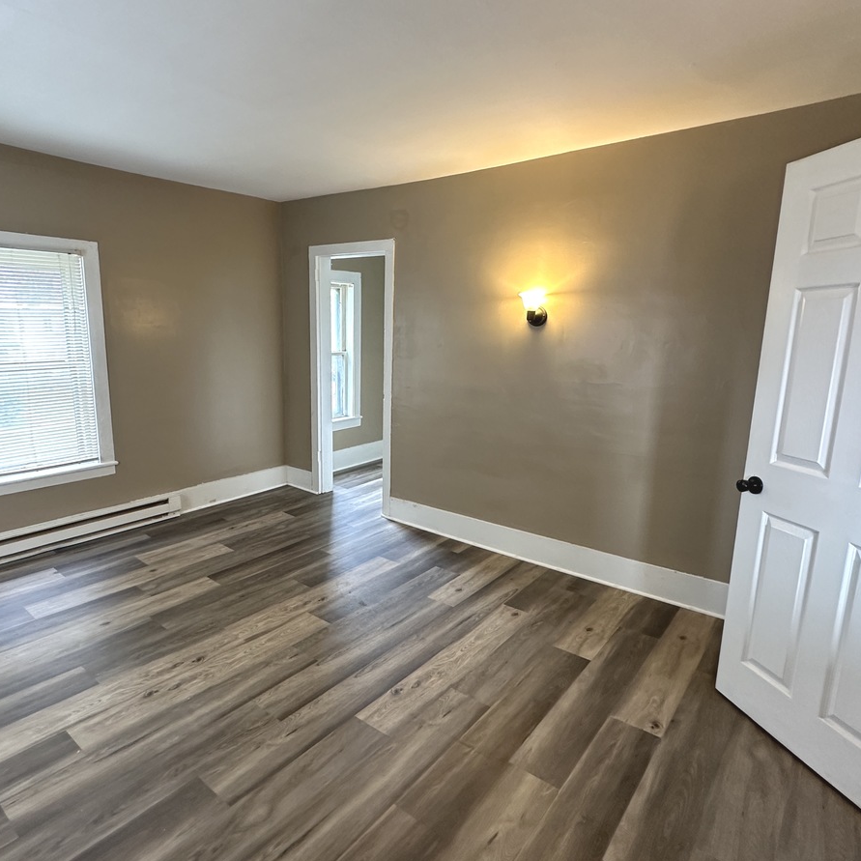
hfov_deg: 74.0
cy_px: 445
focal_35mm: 20
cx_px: 344
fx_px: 563
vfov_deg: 74.8
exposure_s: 1/60
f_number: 2.2
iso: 320
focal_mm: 2.22
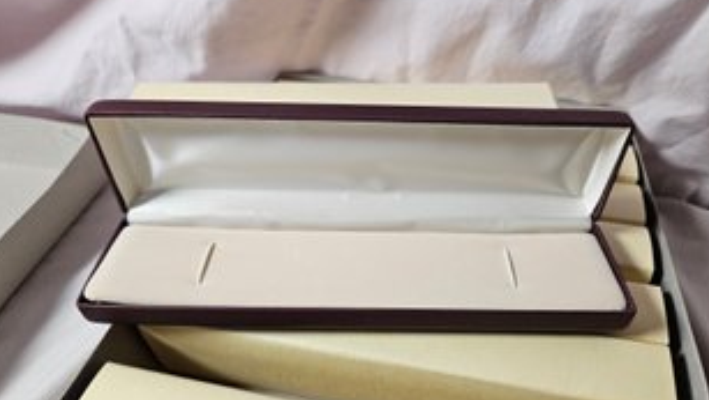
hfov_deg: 67.8
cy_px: 225
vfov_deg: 41.5
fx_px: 527
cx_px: 382
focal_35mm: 28
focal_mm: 5.4
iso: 80
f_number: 1.8
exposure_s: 1/120
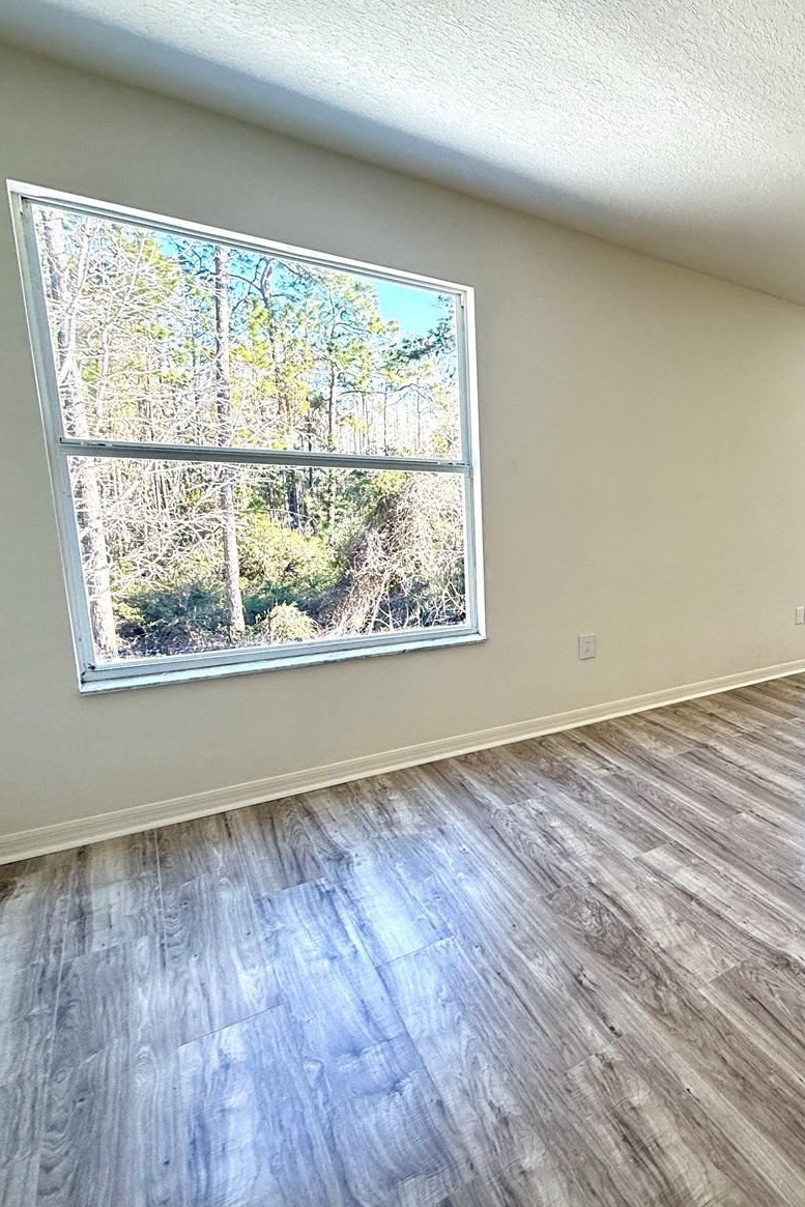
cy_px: 600
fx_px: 671
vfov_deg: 84.0
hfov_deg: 50.8
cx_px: 793
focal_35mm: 20
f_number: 2.2
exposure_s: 1/164
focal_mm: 2.22
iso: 50
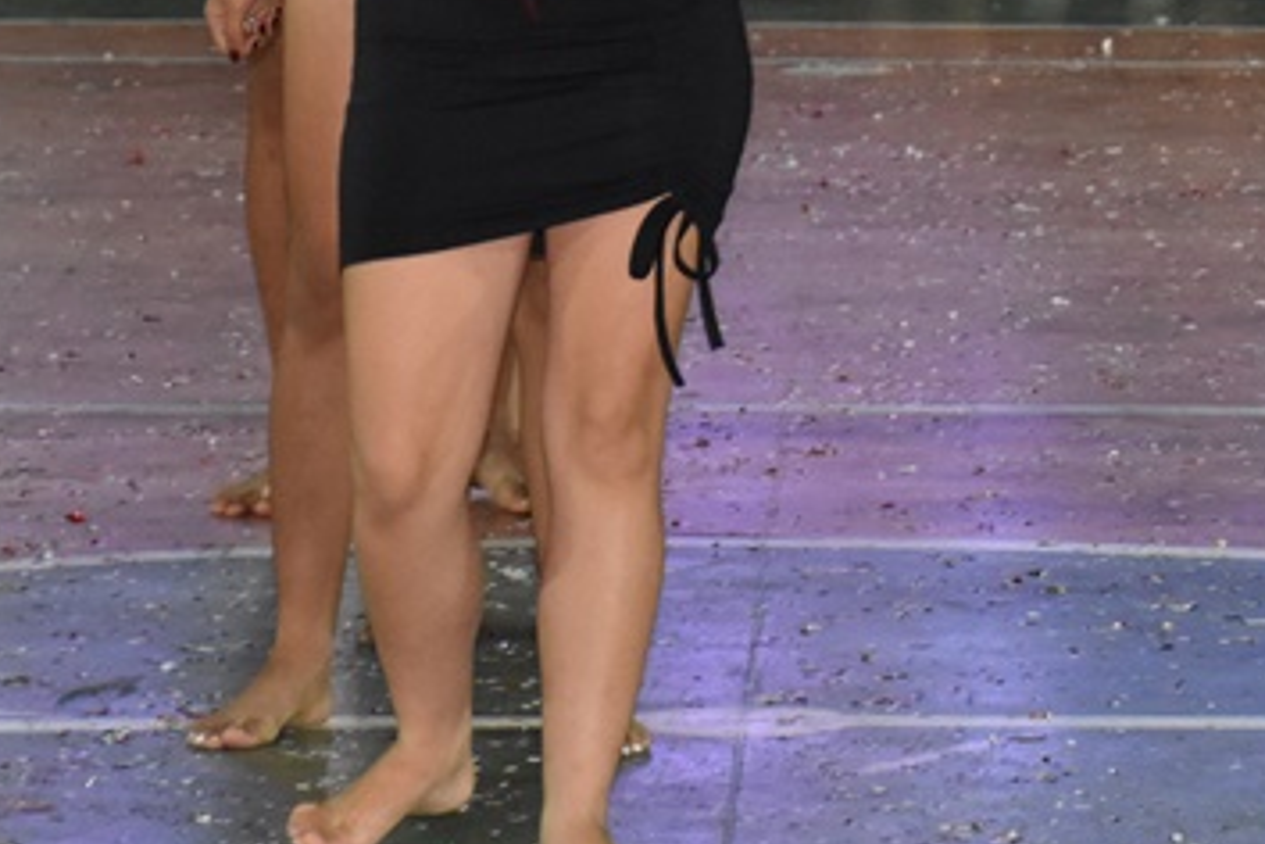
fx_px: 11911
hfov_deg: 6.1
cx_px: 1215
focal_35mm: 339
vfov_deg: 4.0
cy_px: -66
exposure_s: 1/100
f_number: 5.3
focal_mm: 80
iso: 3200
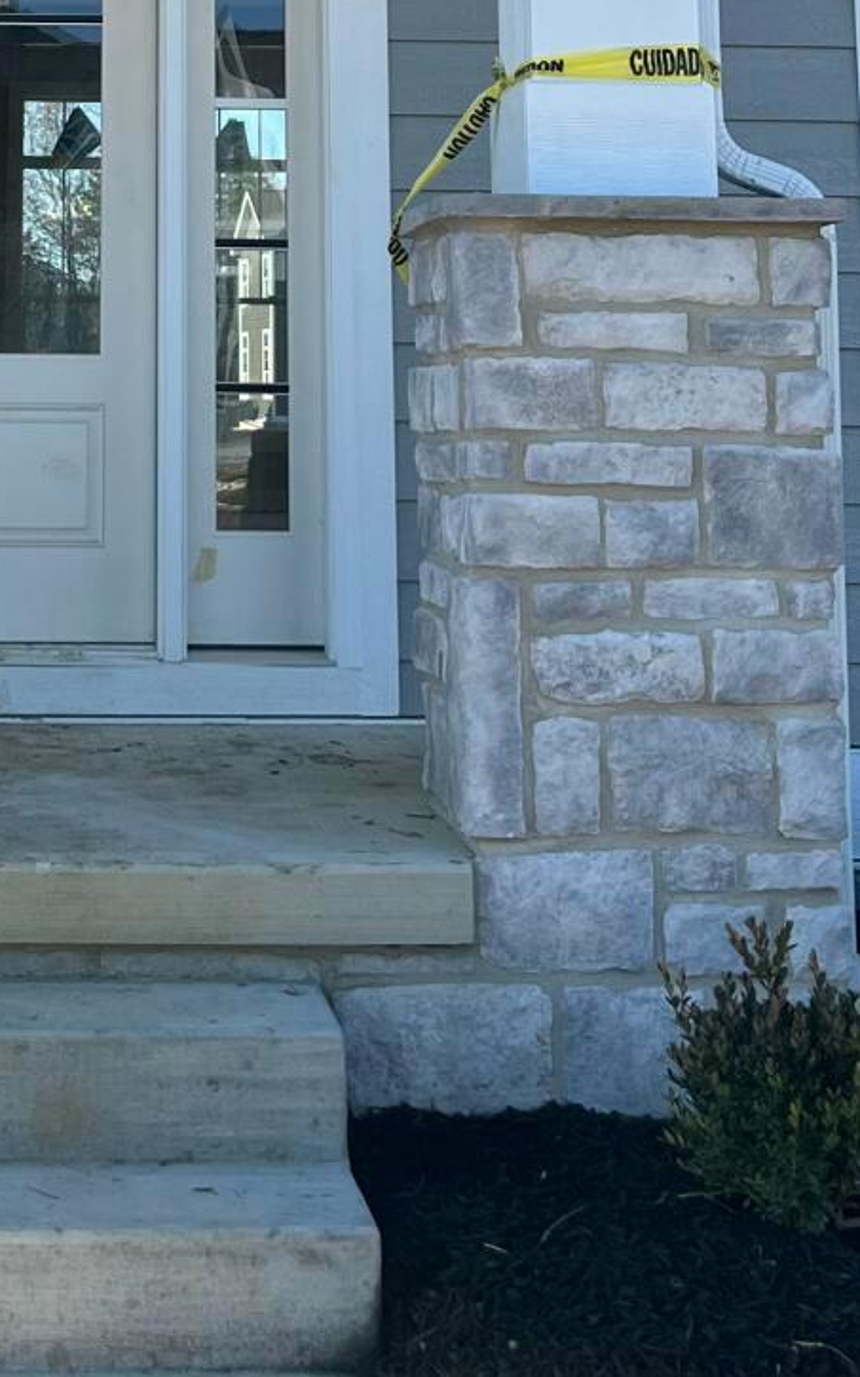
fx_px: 2851
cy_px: -217
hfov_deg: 16.9
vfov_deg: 24.9
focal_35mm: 76
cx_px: 78
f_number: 1.6
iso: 50
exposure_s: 1/1404
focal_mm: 5.1
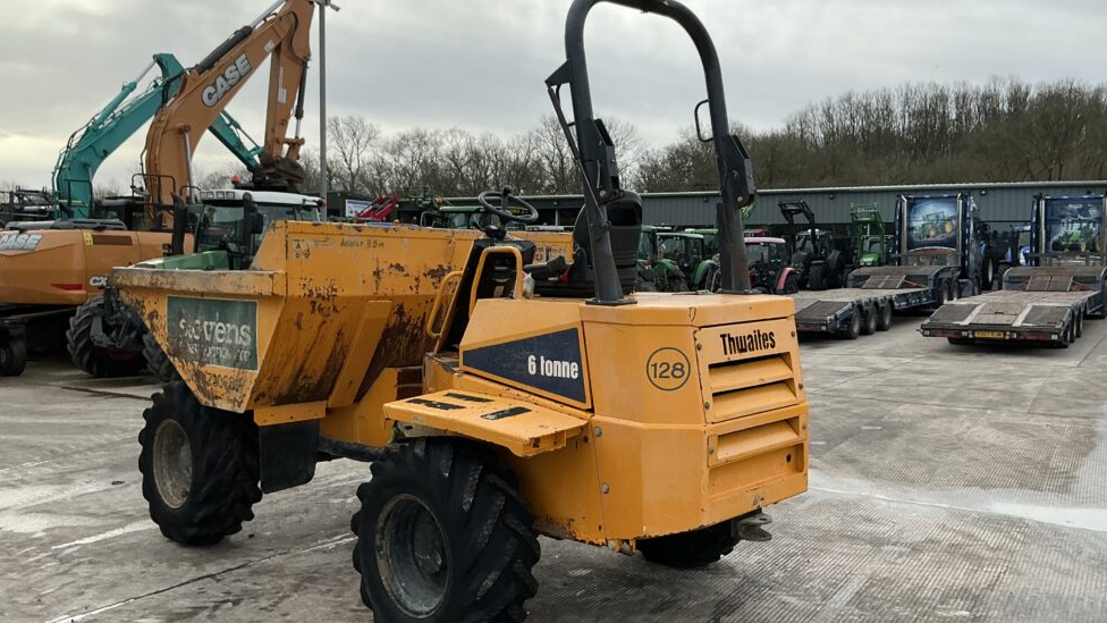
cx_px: 577
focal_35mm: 32
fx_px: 939
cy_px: 312
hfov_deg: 61.0
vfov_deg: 36.7
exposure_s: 1/929
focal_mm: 3
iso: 25
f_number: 1.8
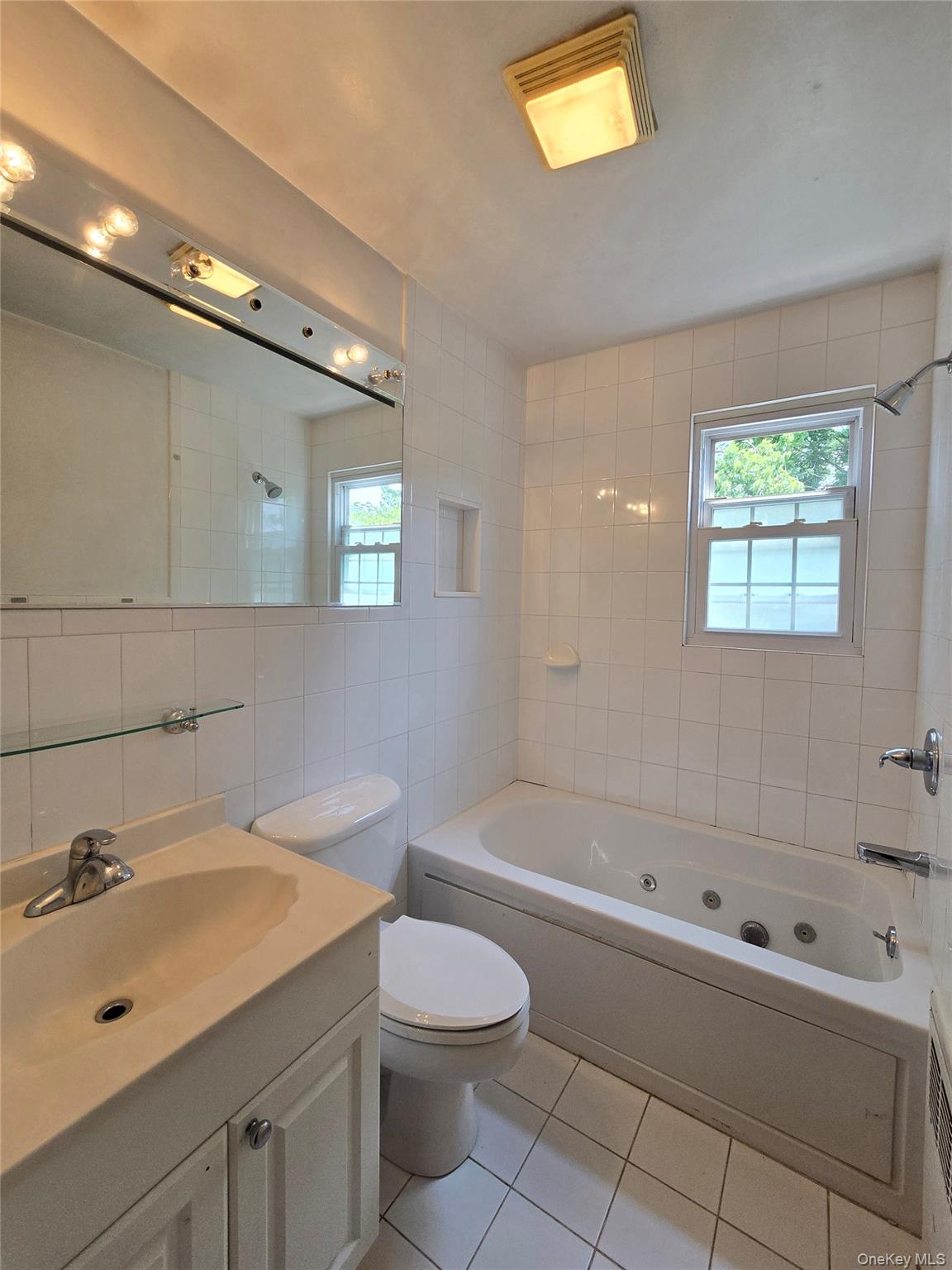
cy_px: 635
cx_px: 476
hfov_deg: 89.9
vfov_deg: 106.2
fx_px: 477
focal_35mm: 13
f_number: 2.2
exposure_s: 1/120
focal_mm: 2.2
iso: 64
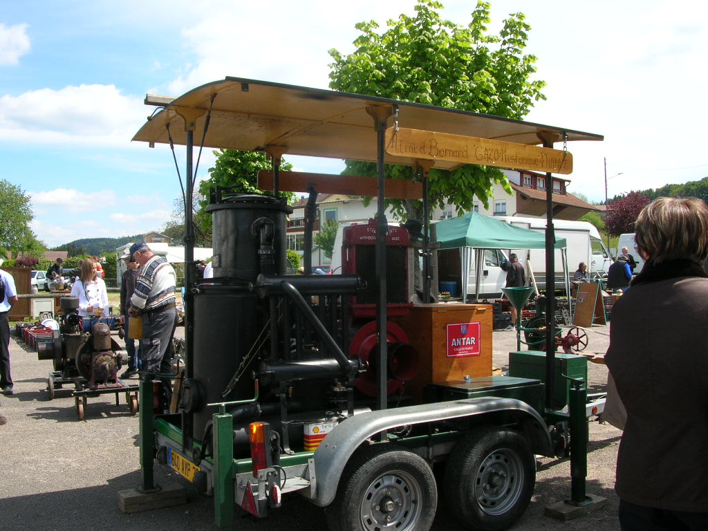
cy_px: 266
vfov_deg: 40.7
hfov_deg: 52.6
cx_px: 354
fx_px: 716
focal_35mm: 35
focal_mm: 5.8
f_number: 5.6
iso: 50
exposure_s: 1/197
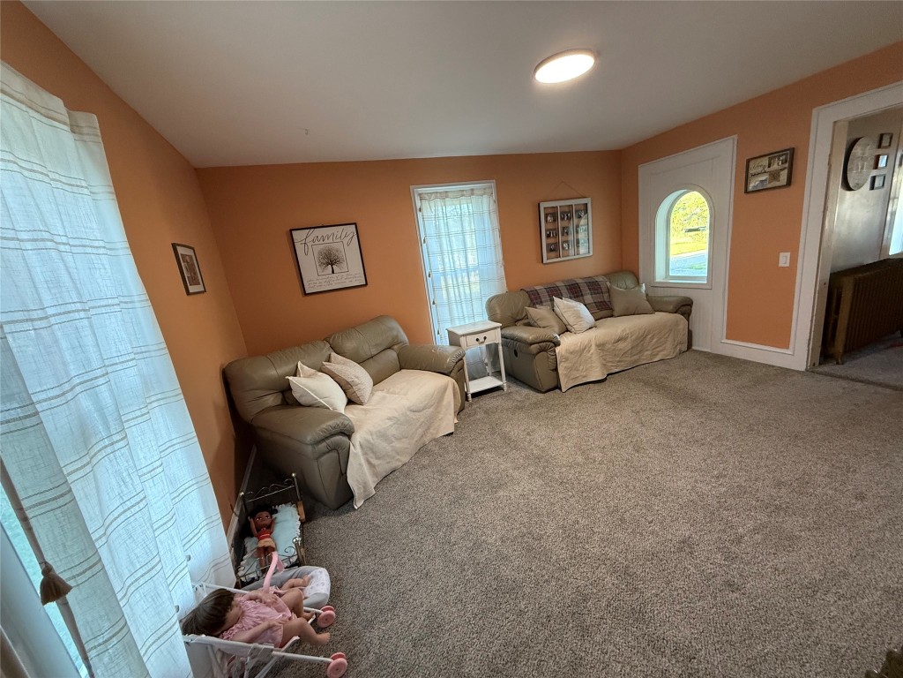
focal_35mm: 14
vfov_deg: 85.7
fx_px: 365
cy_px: 339
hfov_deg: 102.1
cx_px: 452
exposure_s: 1/65
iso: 320
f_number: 2.2
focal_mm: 2.22
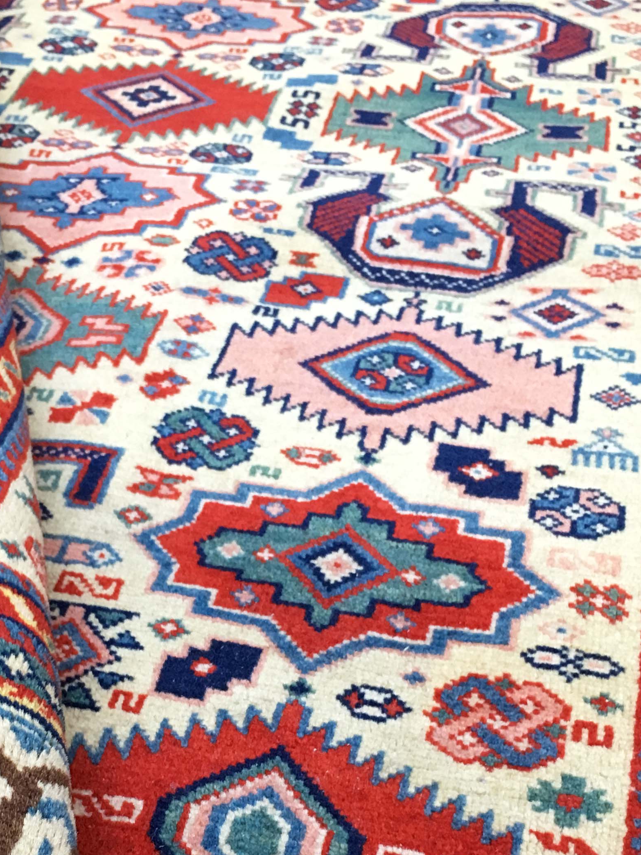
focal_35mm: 56
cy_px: 721
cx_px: 146
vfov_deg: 33.1
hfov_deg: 25.7
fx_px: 1383
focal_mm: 4.15
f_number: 2.2
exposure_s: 1/33
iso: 160
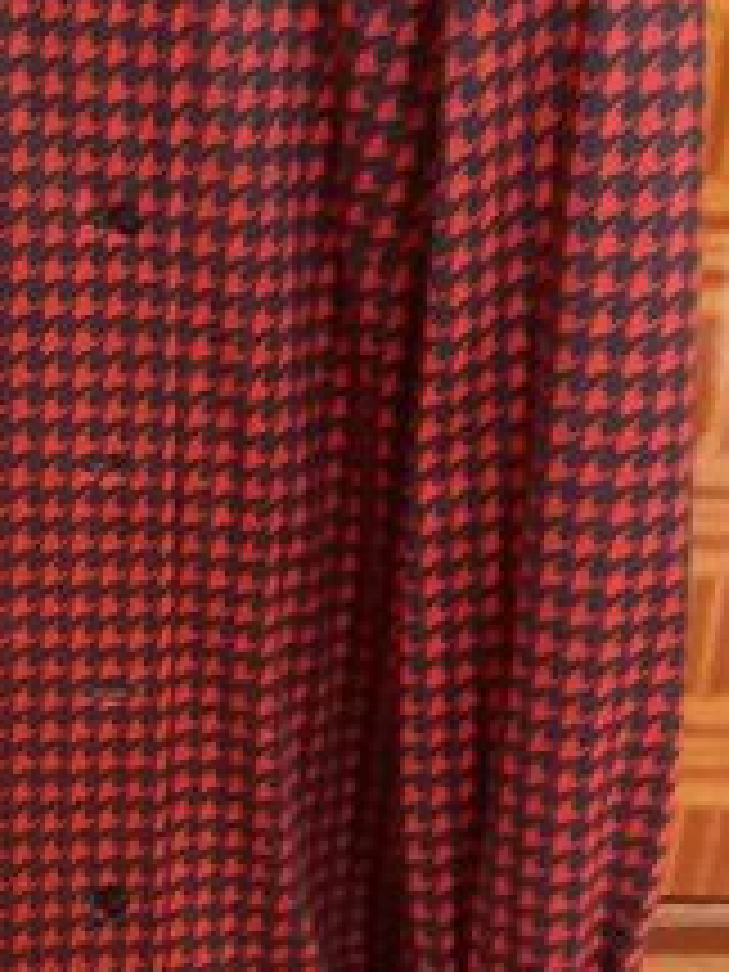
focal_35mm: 77
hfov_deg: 18.7
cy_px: 608
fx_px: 2162
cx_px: 36
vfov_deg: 25.3
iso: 640
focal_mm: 3.92
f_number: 1.7
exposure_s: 1/17
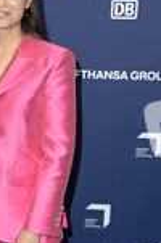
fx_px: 714
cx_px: -48
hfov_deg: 12.5
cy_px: 200
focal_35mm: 106
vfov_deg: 19.1
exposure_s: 1/250
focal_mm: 40
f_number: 5.6
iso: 800
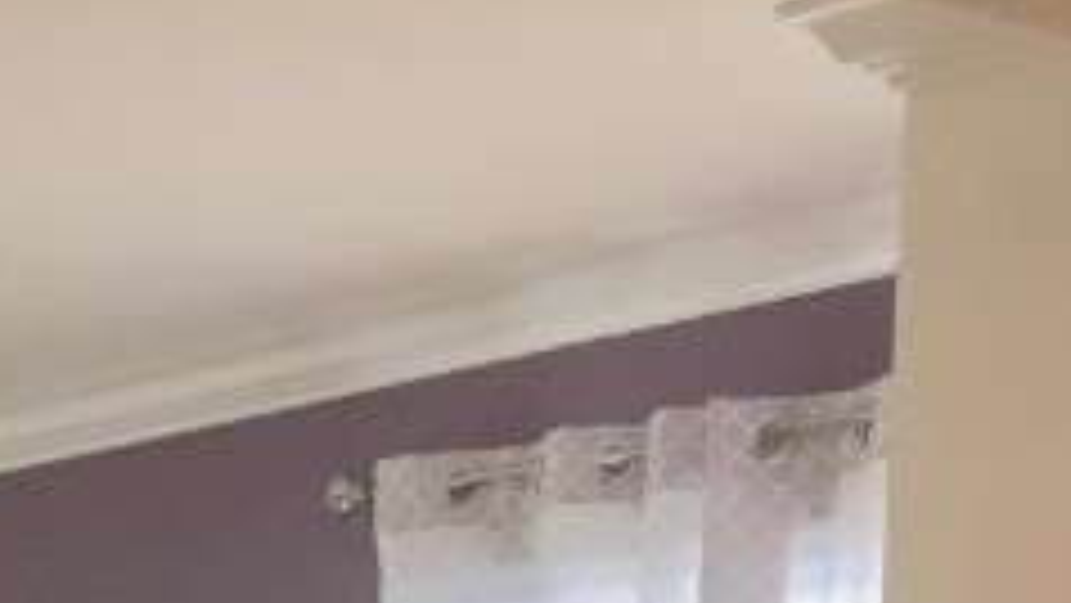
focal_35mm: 136
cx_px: -414
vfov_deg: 8.0
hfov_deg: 14.9
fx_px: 3863
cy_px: 1611
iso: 50
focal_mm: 4.15
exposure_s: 1/120
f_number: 2.2
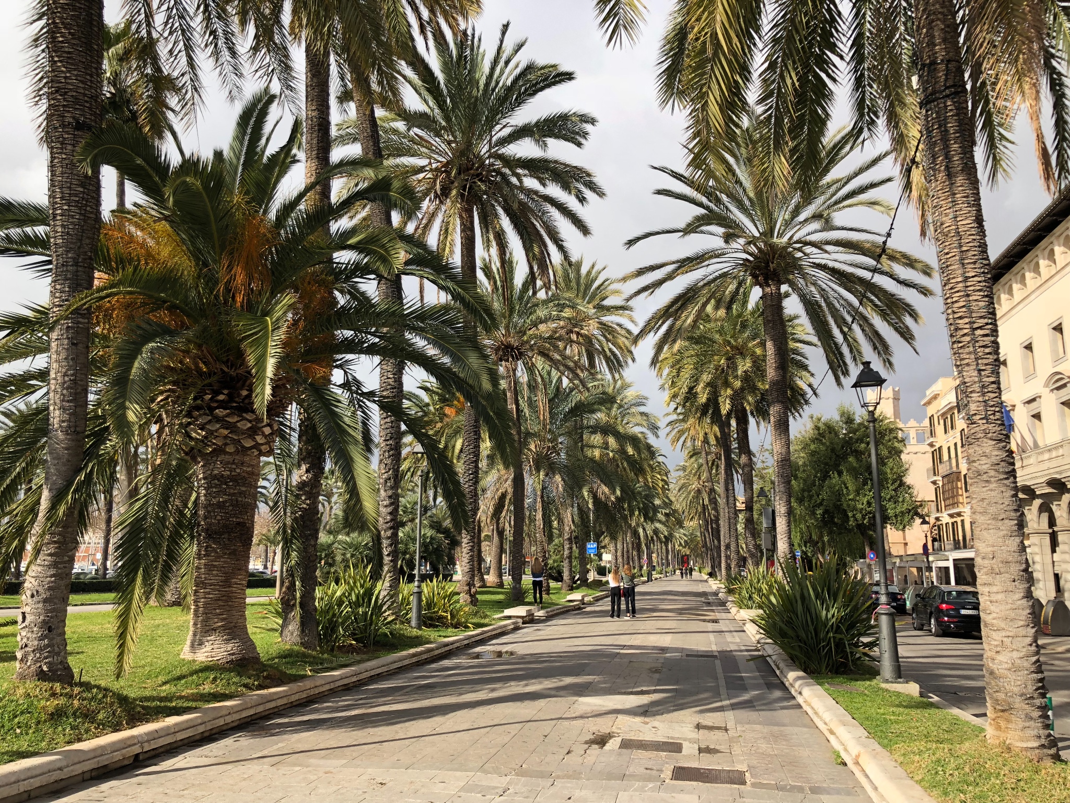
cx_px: 535
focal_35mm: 28
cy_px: 402
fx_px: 865
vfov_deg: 49.7
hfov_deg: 63.4
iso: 20
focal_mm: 3.99
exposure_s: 1/1056
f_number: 1.8
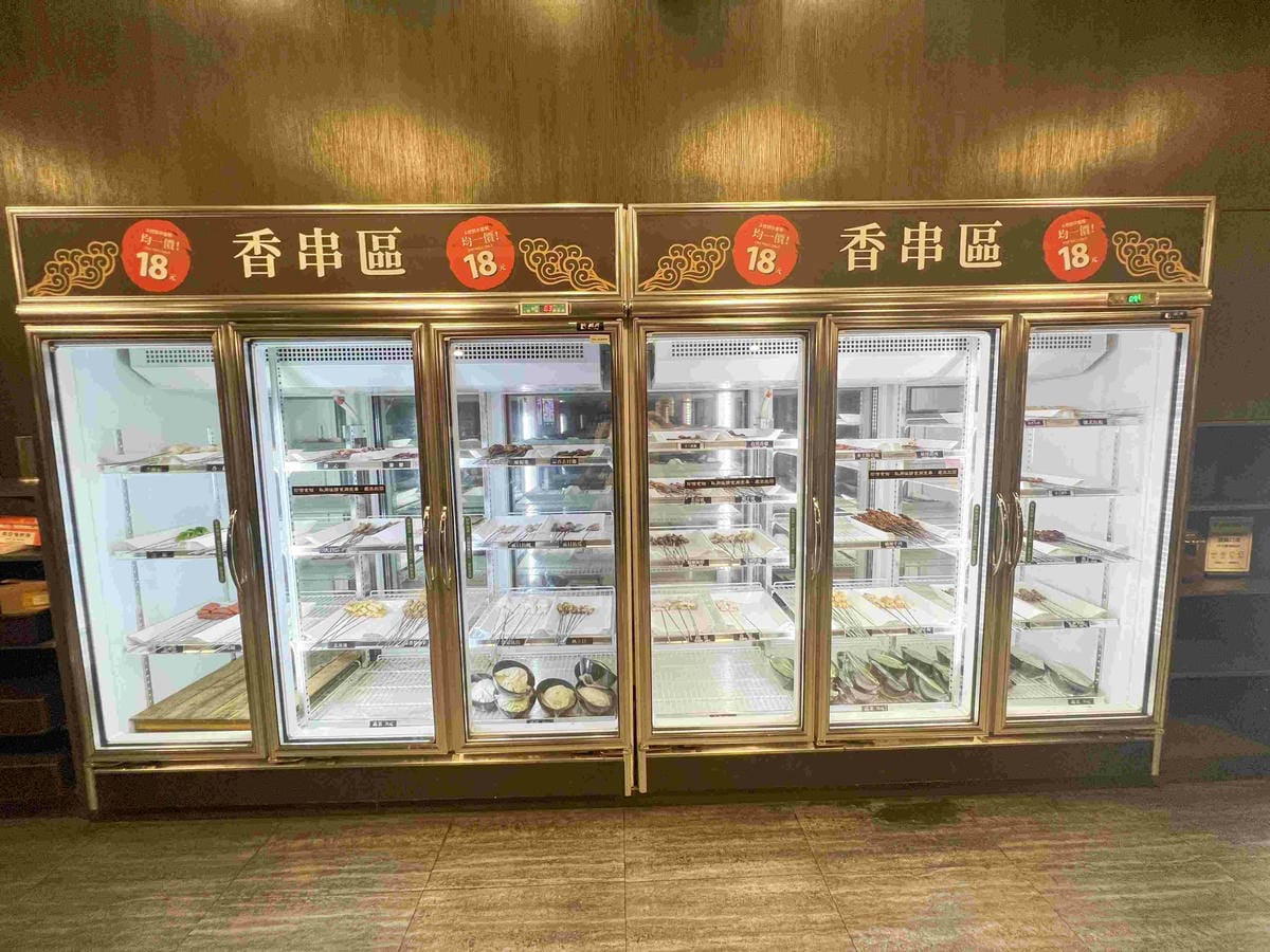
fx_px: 477
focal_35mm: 13
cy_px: 476
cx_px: 635
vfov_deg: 89.9
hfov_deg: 106.2
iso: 200
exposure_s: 1/120
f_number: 1.8
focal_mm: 1.57
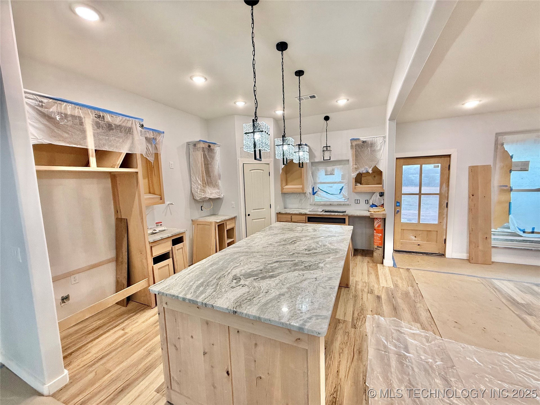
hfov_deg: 102.1
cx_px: 270
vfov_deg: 85.7
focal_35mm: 14
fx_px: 218
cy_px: 202
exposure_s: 1/120
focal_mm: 2.22
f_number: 2.2
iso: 200
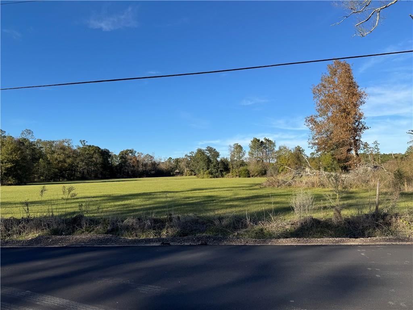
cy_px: 155
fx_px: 286
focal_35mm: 24
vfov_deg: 56.8
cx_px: 206
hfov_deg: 71.6
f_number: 1.78
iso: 80
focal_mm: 6.76
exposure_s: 1/3802
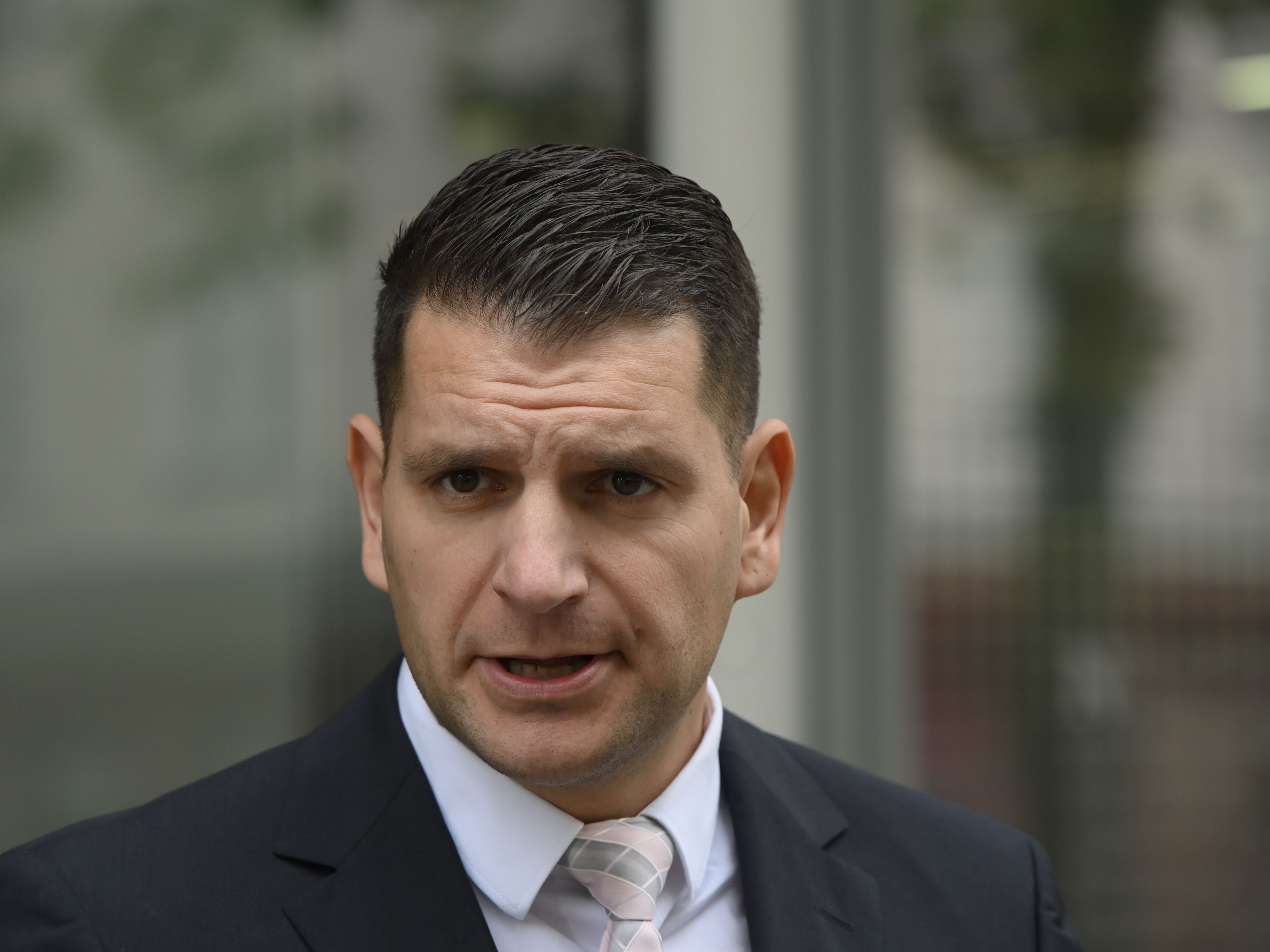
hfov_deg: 9.1
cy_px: 476
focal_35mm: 217
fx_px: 7961
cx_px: 580
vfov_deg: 6.8
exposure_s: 1/500
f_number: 5.6
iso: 1250
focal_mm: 200
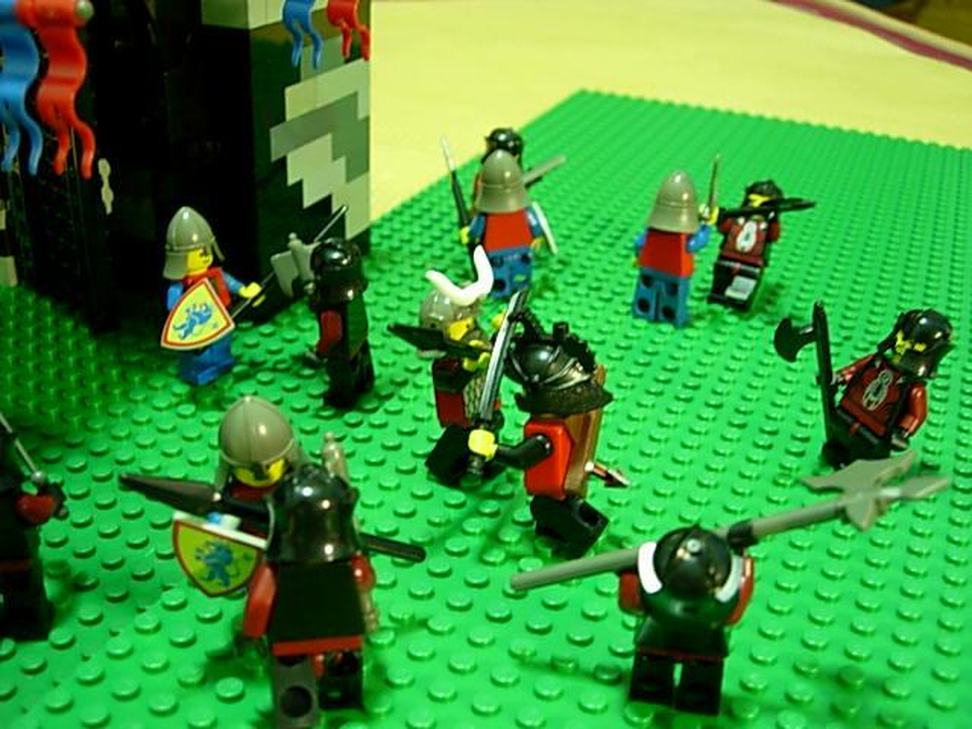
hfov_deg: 49.0
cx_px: 486
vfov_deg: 37.7
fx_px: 1067
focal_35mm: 38
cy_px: 364
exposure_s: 1/2.3
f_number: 2.8
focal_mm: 7.8
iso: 200
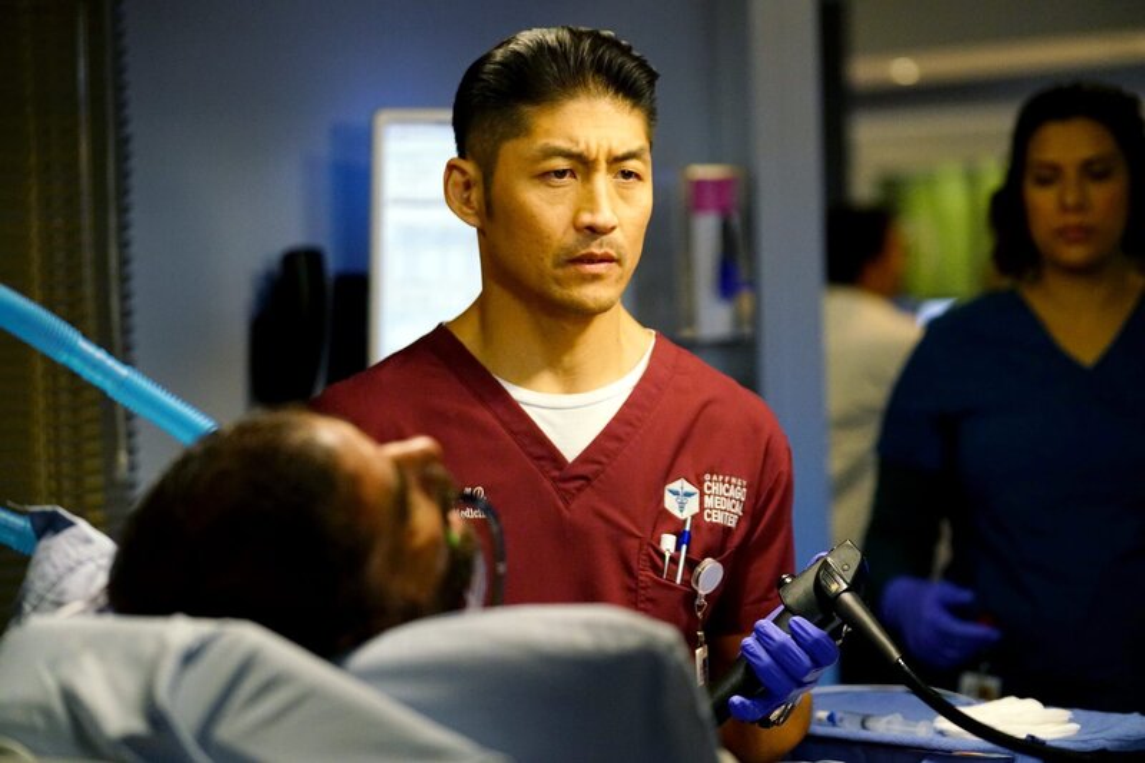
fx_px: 3053
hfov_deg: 21.2
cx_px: 572
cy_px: 382
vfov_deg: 14.2
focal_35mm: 96
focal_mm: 96
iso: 6400
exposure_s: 1/400
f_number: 2.8
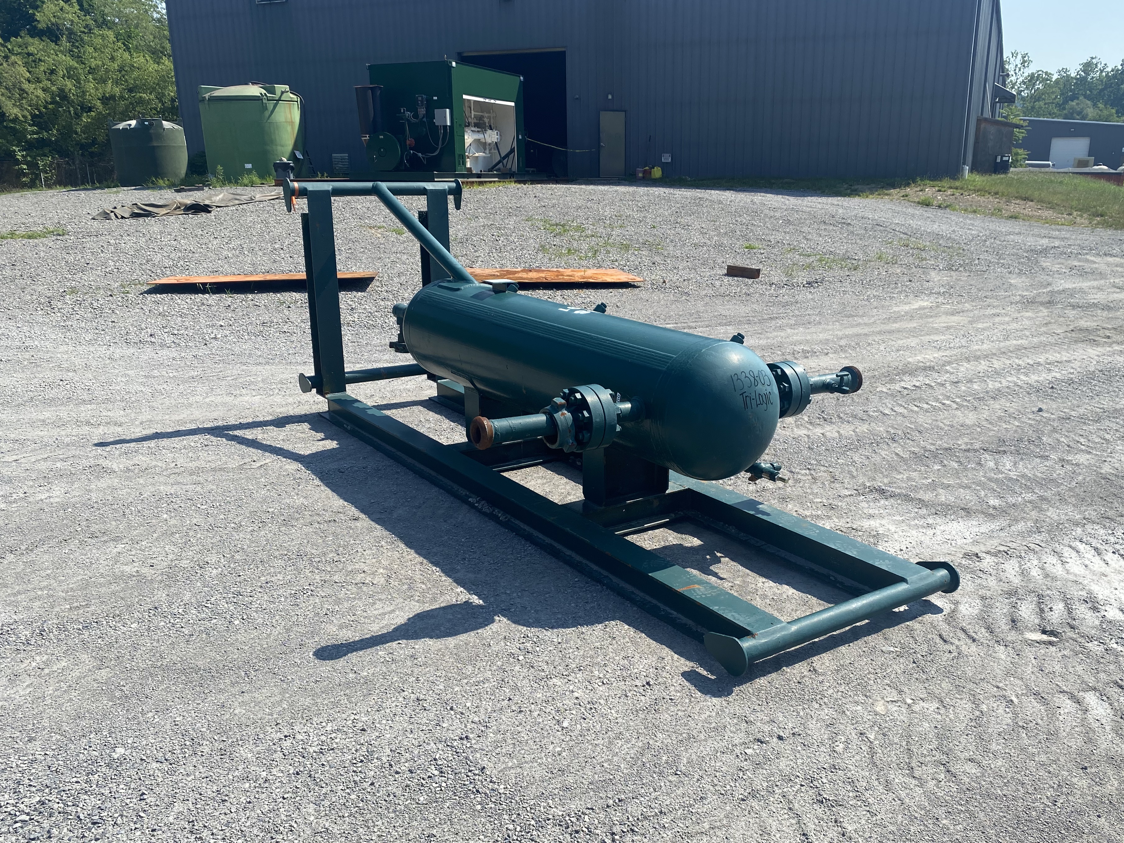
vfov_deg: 48.1
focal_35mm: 29
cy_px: 468
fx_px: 942
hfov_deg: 61.6
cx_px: 612
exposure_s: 1/2513
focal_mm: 4.25
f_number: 1.8
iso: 32
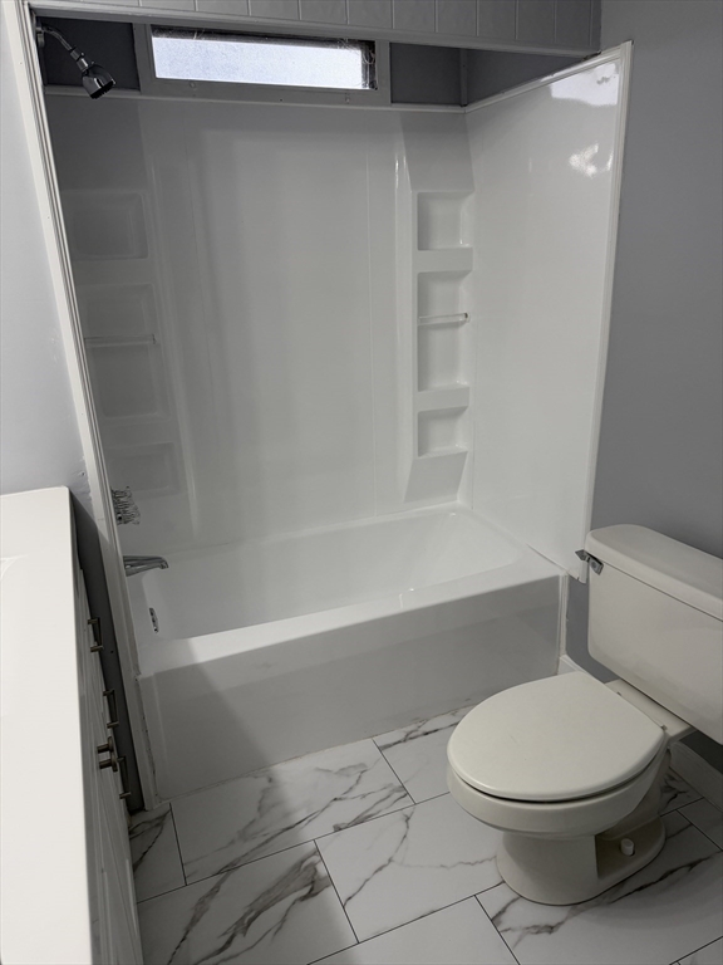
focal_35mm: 24
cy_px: 482
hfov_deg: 56.8
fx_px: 668
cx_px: 362
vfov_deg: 71.6
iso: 125
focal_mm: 6.76
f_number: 1.78
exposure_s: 1/207
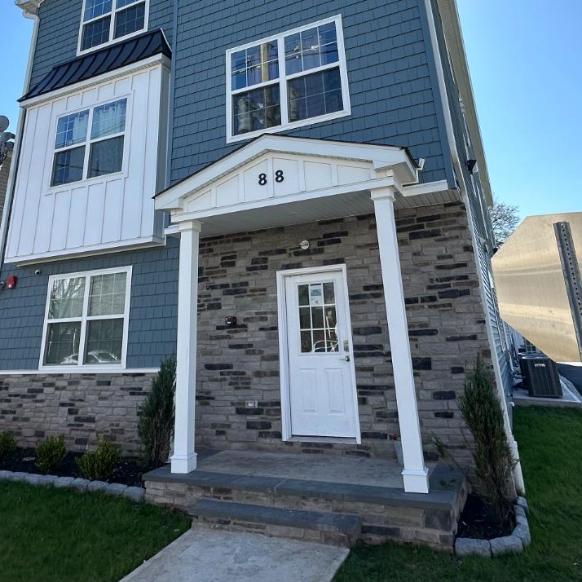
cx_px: 274
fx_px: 495
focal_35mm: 26
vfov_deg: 58.6
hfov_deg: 60.9
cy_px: 165
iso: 40
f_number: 2.2
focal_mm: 2.22
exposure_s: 1/940
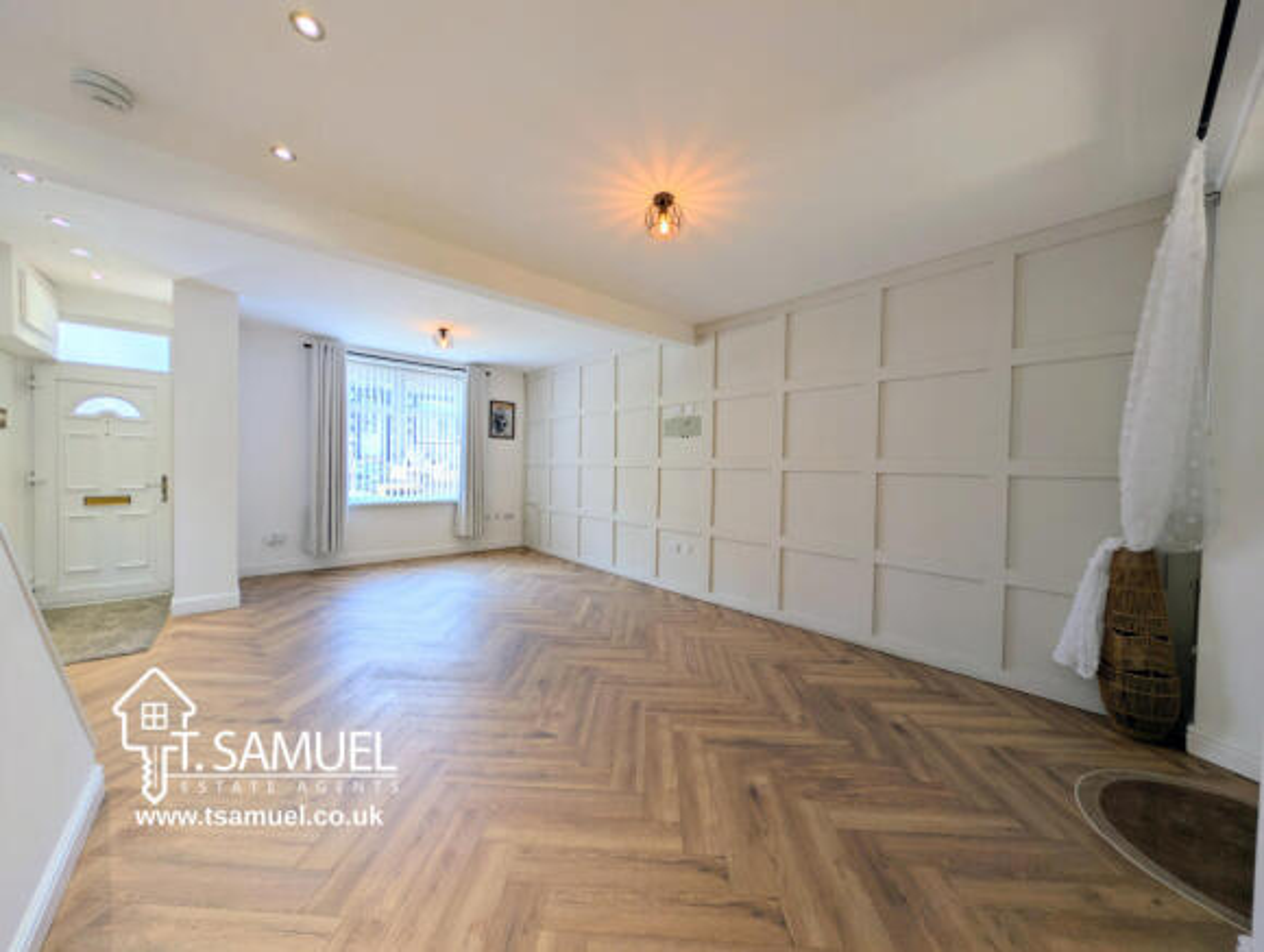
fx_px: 439
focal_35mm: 12
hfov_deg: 110.4
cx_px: 632
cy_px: 476
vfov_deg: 94.7
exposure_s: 1/50
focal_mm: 2.23
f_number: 1.95
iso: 45
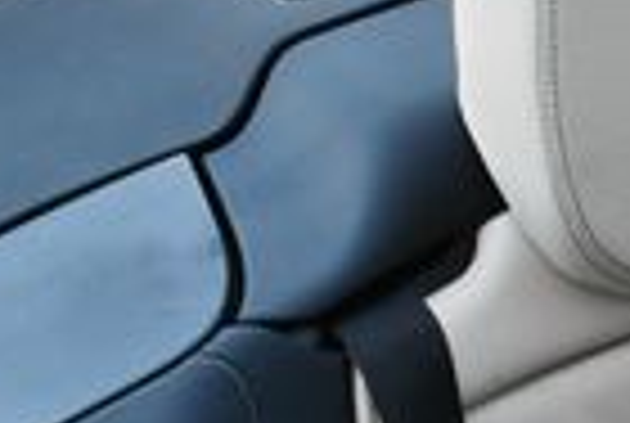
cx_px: 1278
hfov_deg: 11.3
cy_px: 468
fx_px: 2876
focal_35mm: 164
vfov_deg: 8.3
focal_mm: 18
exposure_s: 1/250
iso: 360
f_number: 5.6
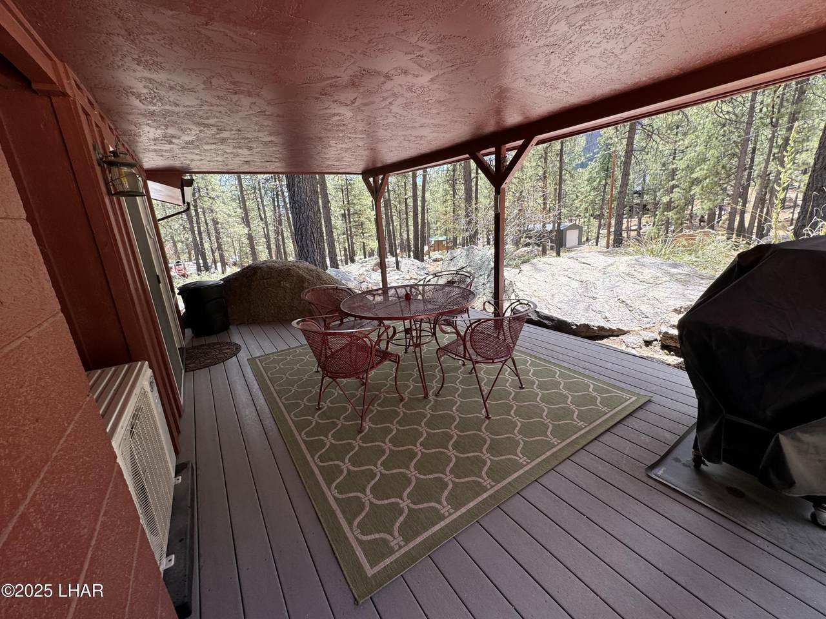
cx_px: 413
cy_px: 310
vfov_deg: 85.7
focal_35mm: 14
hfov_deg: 102.1
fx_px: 334
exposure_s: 1/219
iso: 40
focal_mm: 2.22
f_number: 2.2
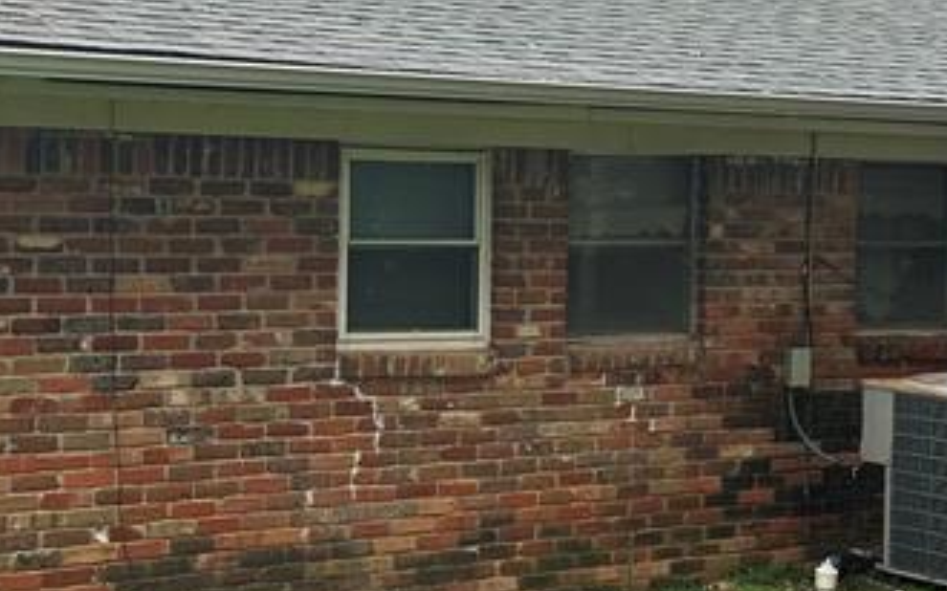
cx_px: 476
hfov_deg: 26.2
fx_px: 2038
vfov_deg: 16.5
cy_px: 264
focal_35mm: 79
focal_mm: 6.86
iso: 80
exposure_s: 1/672
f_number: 1.78
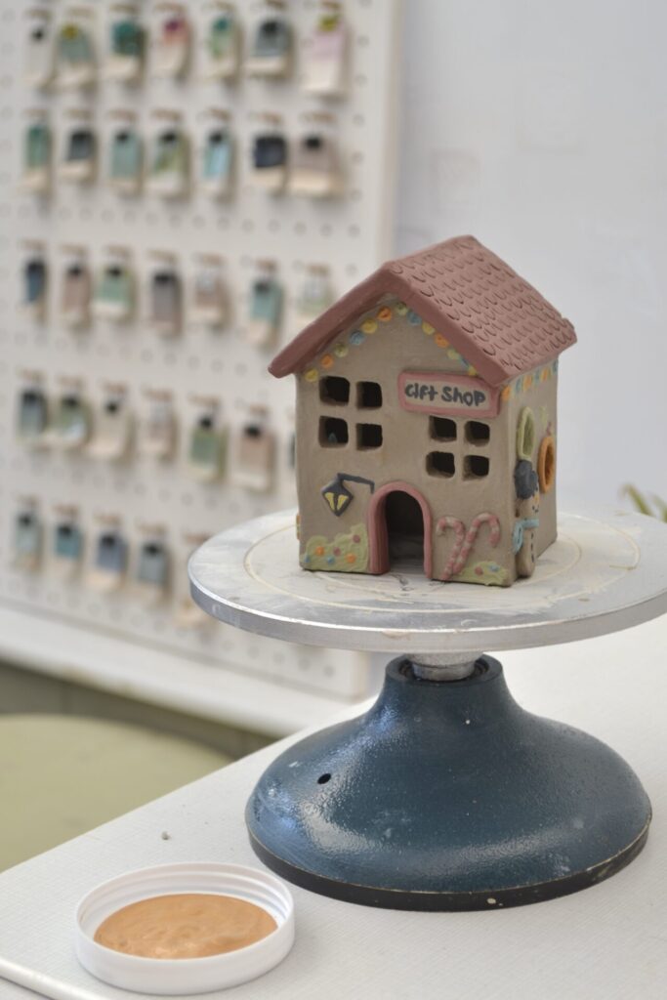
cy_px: 500
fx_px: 1875
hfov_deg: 20.2
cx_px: 334
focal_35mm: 68
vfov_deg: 29.9
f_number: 5.3
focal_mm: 45
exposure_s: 1/50
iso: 100
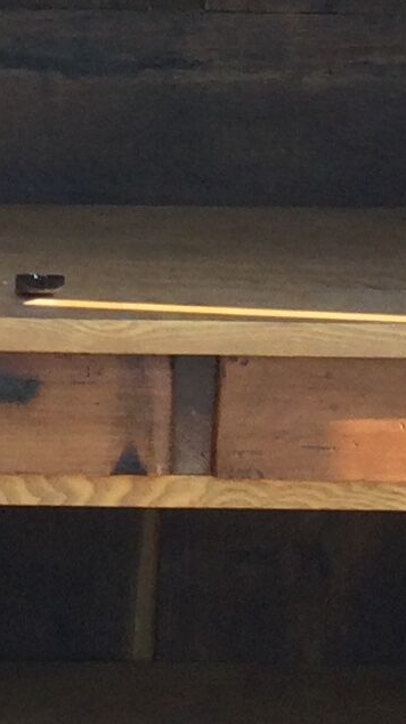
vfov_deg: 12.2
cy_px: -7
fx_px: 3335
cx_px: -47
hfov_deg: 6.9
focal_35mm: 174
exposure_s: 1/161
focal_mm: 3.3
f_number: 2.4
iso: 25
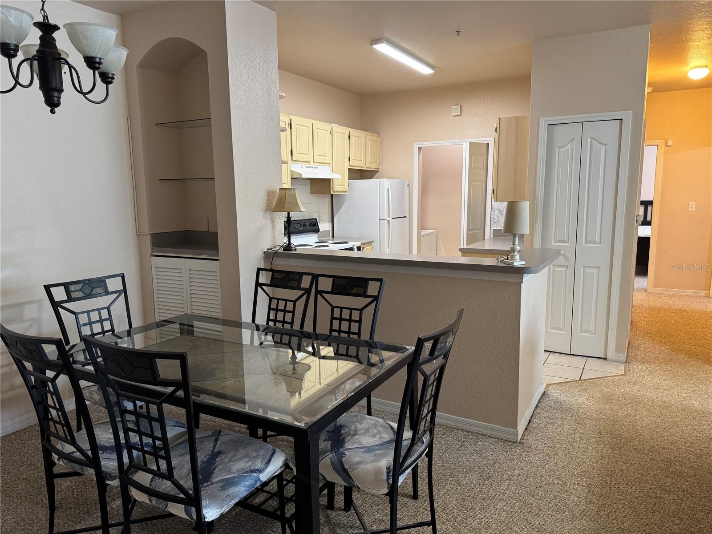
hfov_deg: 71.6
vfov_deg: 56.8
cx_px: 356
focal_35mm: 24
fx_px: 494
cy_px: 267
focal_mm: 6.76
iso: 250
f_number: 1.78
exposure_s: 1/60
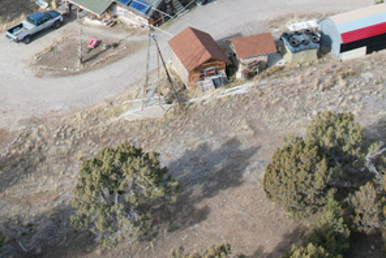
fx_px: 816
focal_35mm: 76
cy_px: -121
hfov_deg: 26.3
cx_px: 94
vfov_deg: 16.5
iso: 200
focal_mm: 8.38
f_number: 2.8
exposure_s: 1/1000
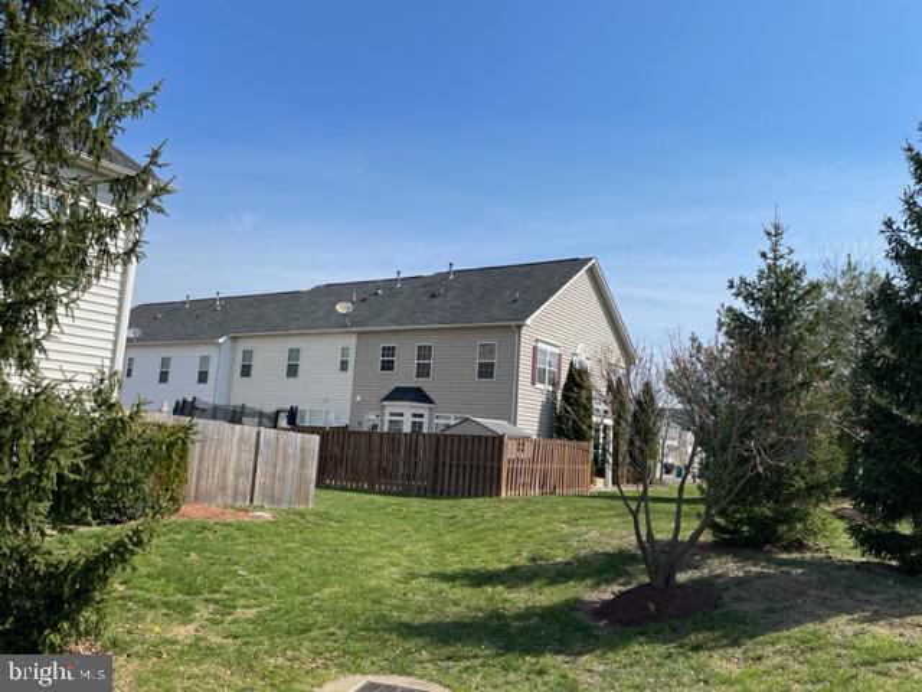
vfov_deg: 53.1
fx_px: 693
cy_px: 346
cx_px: 461
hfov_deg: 67.3
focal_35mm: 26
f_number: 1.6
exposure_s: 1/4132
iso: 32
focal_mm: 4.2
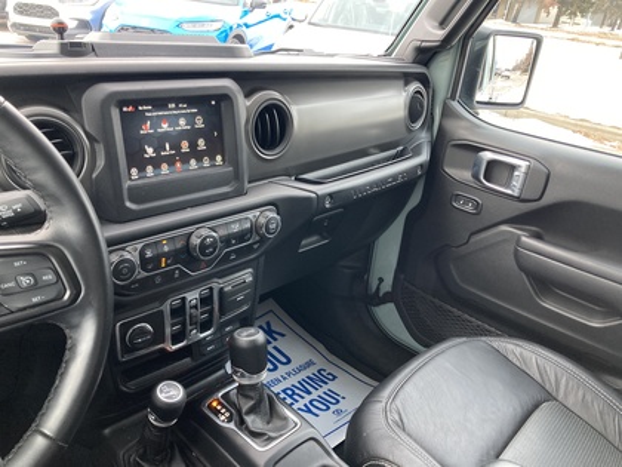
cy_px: 234
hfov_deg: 63.4
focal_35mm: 28
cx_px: 311
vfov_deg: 49.7
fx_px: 503
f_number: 1.8
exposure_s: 1/60
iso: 125
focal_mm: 3.99
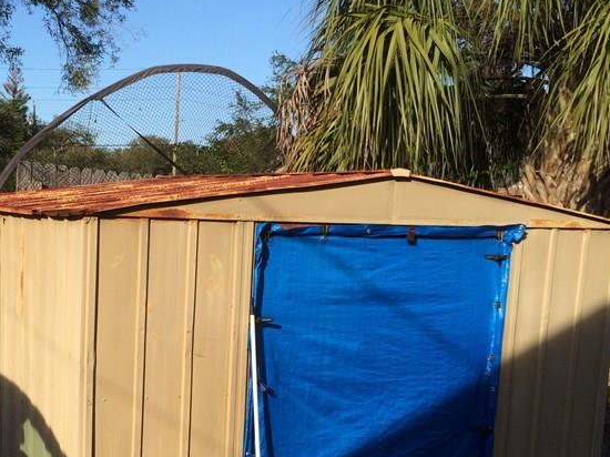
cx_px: 193
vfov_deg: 26.6
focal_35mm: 54
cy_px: 359
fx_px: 951
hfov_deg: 35.1
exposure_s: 1/1786
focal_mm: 4.15
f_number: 2.2
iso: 32
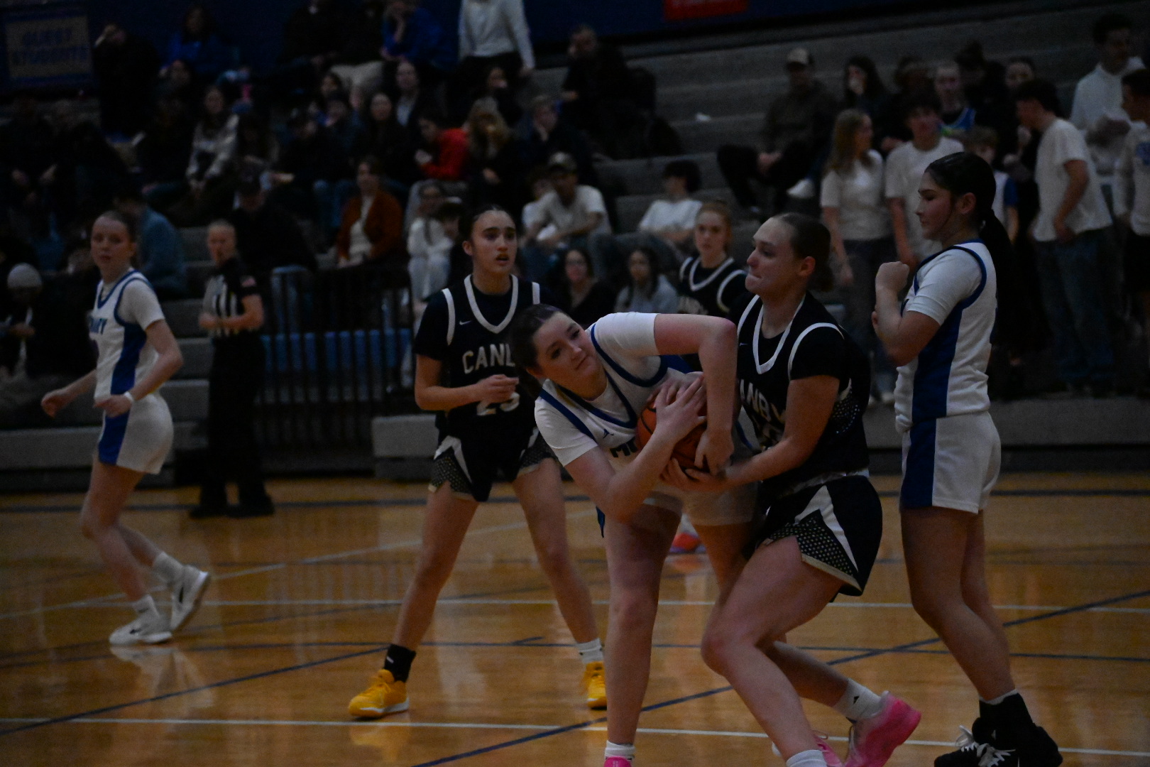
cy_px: 384
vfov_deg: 11.4
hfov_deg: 17.1
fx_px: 3833
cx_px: 575
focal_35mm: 120
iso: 51200
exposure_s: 1/8000
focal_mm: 120
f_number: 4
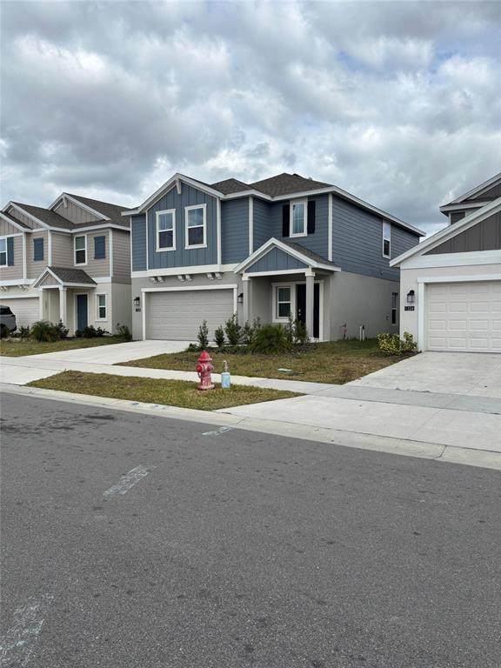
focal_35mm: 26
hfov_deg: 53.1
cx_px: 250
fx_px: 502
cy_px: 334
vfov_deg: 67.3
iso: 50
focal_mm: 5.96
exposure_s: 1/3021
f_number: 1.6
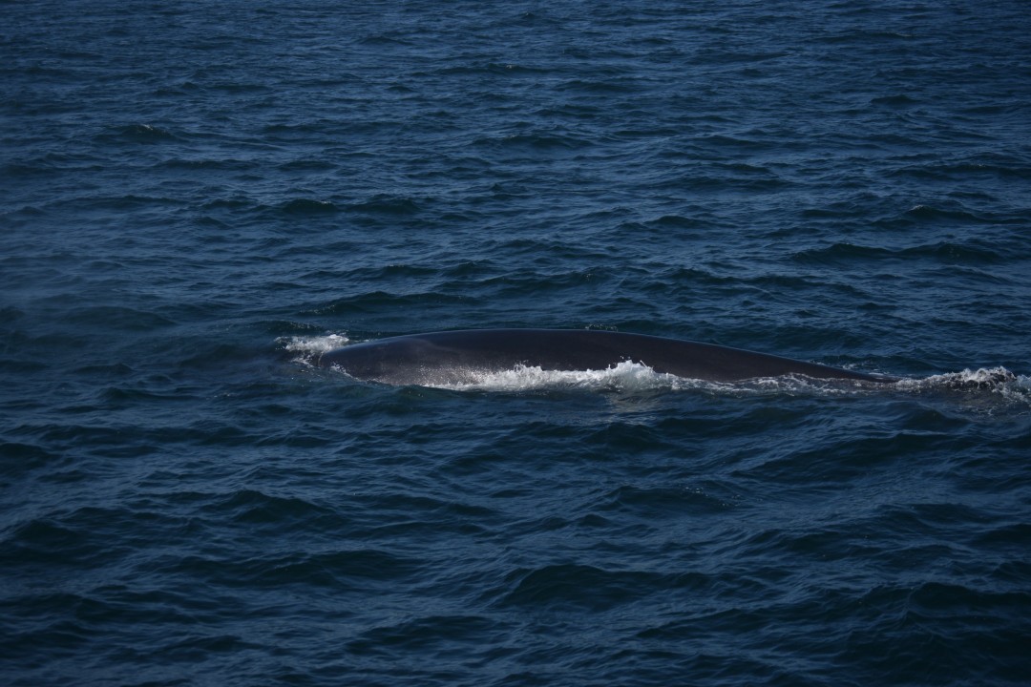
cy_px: 344
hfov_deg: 20.6
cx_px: 516
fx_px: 2835
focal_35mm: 99
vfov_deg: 13.8
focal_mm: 66
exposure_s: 1/4000
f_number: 4.2
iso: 200
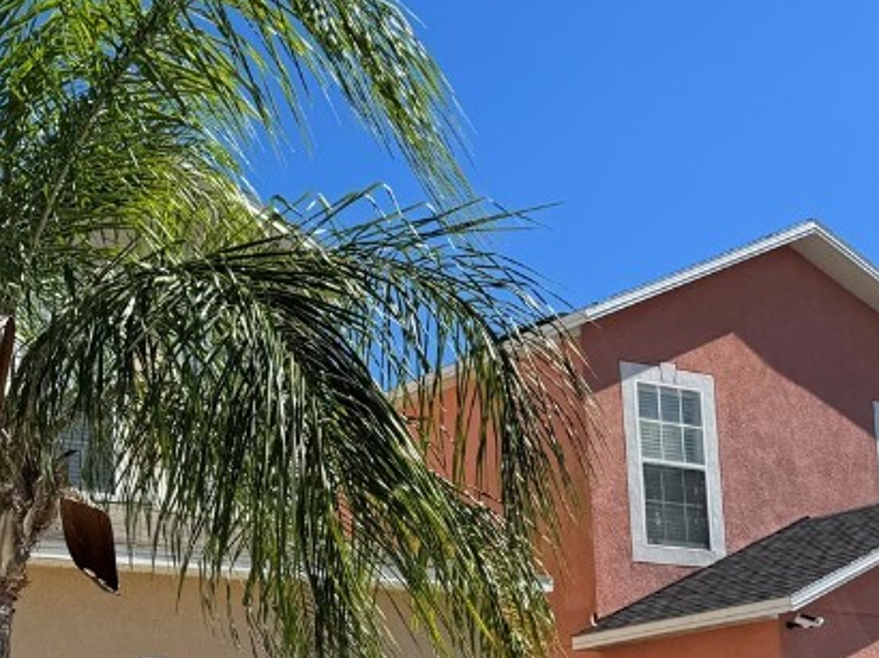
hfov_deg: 27.9
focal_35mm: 60
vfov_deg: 22.8
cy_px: 742
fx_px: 1523
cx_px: -191
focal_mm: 6.76
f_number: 1.78
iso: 80
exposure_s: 1/3597
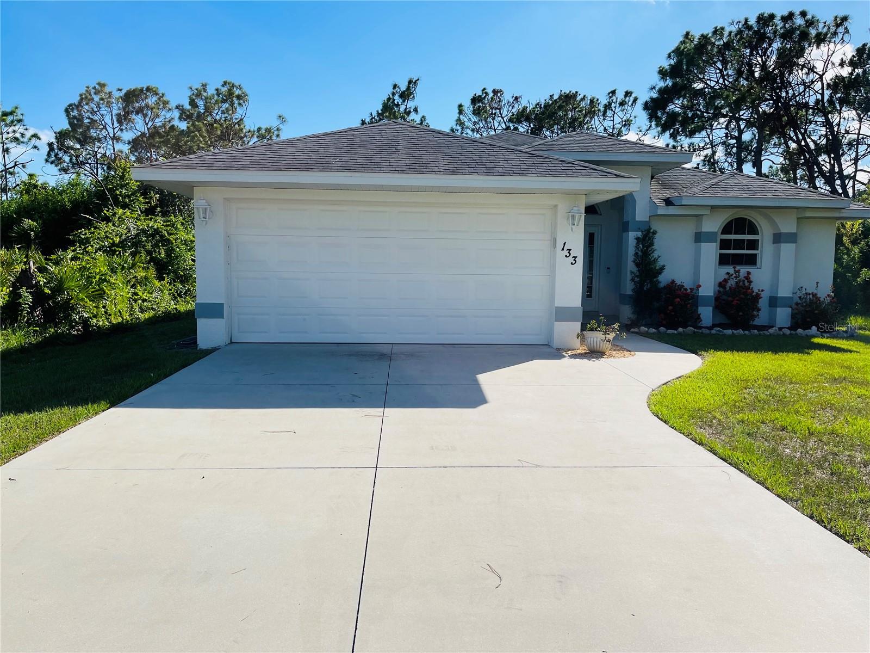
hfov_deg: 67.3
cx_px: 435
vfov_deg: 53.1
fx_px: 653
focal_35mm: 26
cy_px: 326
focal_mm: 5.1
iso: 32
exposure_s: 1/4348
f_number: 1.6
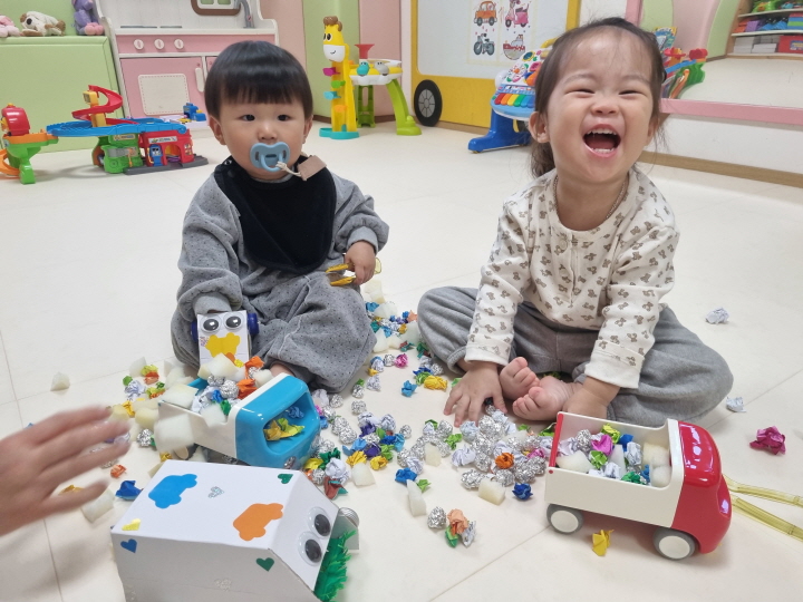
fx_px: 603
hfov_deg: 67.3
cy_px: 301
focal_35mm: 26
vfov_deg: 53.1
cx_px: 402
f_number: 1.8
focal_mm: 5.4
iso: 125
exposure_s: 1/120
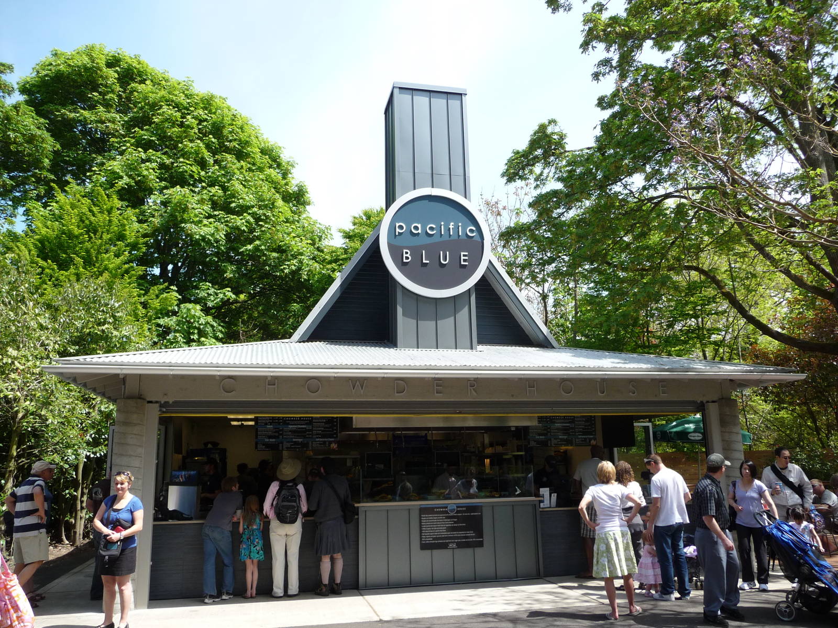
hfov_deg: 63.4
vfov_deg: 49.7
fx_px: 678
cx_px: 419
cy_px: 314
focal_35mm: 28
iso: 125
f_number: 3.3
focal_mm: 4.7
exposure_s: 1/500
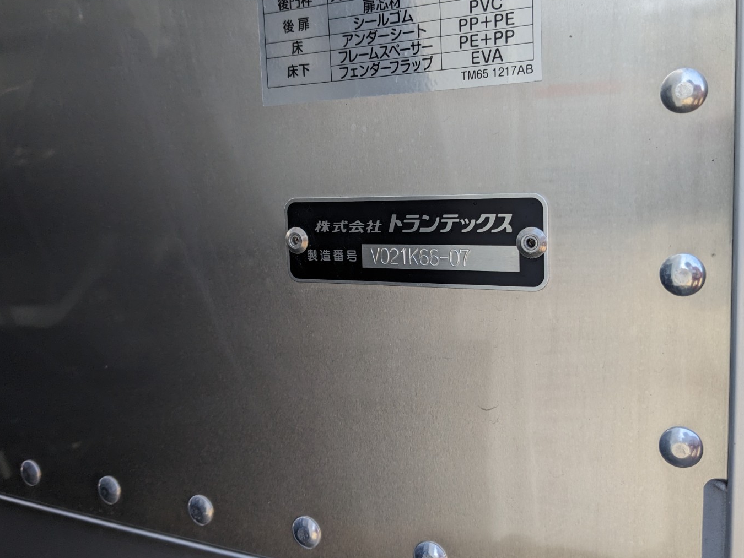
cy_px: 261
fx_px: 688
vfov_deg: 44.1
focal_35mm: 32
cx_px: 412
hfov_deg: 56.7
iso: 52
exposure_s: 1/344
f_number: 1.73
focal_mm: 4.38
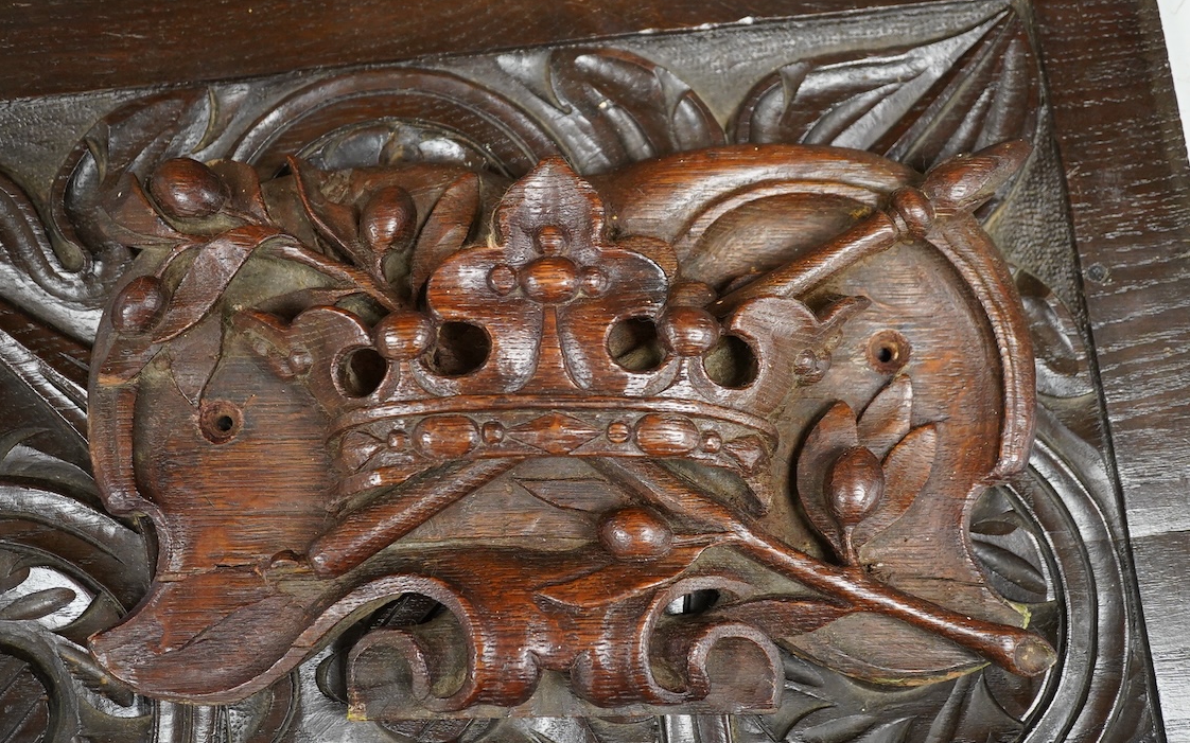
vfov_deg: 28.0
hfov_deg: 43.5
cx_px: 594
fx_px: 1492
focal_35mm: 46
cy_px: 369
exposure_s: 1/125
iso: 2500
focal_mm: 30
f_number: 6.3
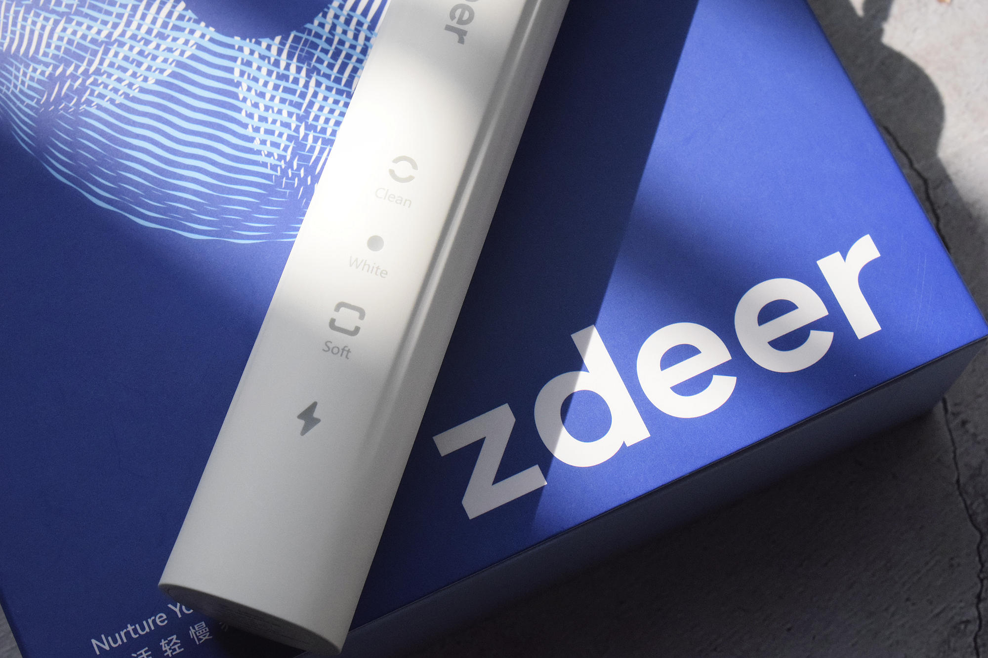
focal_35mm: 82
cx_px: 494
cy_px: 329
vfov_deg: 16.6
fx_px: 2264
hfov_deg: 24.6
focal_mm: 55
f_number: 14
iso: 3200
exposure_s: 1/800
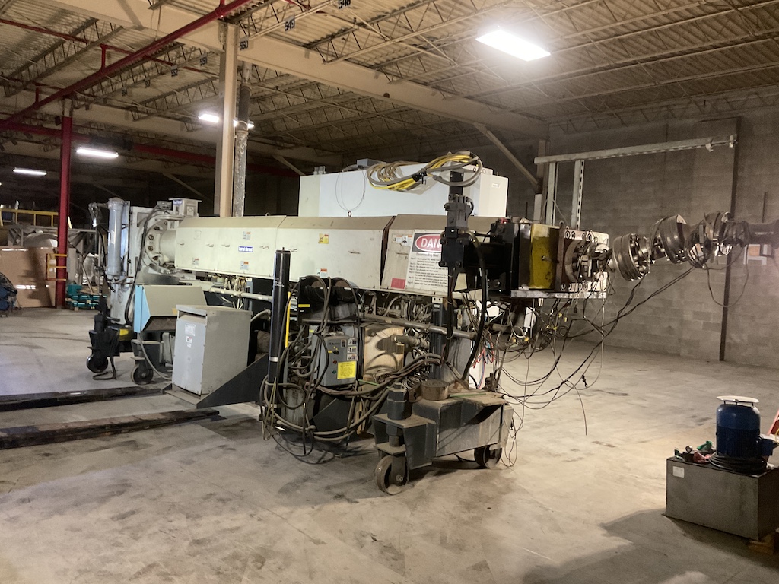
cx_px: 390
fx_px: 653
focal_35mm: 29
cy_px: 292
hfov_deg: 61.7
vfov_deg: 48.2
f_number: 1.8
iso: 320
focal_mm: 3
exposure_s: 1/30
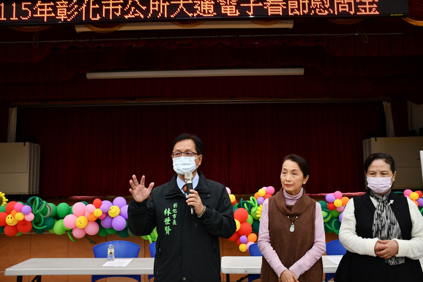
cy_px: 141
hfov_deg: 61.9
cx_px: 212
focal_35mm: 30
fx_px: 352
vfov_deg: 43.6
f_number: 3.5
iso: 800
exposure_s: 1/40
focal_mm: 20
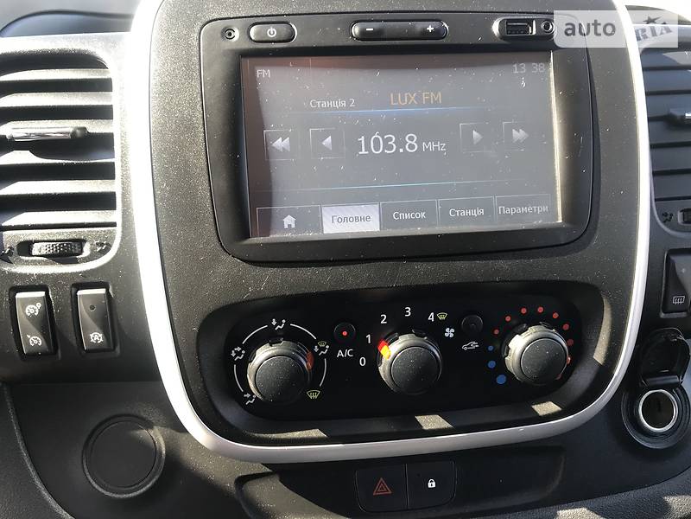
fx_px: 559
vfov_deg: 49.7
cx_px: 346
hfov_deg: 63.4
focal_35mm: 28
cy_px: 260
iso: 40
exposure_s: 1/100
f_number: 1.8
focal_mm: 4
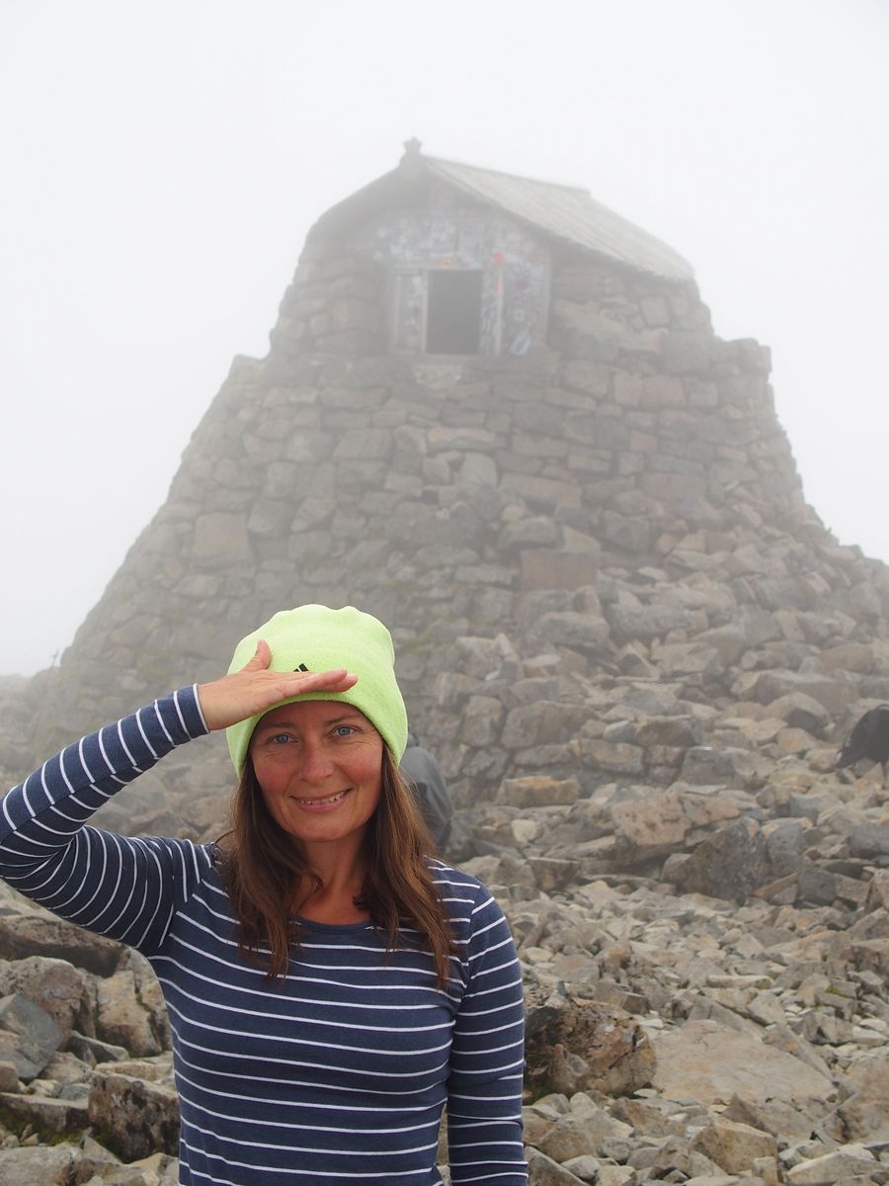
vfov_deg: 23.3
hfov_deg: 17.6
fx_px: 2876
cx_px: 444
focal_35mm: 84
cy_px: 593
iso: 100
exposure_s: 1/500
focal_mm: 17.8
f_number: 3.5
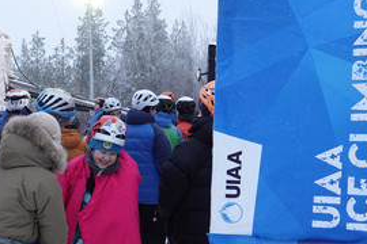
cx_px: 97
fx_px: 612
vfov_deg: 22.5
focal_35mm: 60
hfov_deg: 32.8
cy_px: 176
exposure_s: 1/400
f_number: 3.2
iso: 800
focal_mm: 13.31
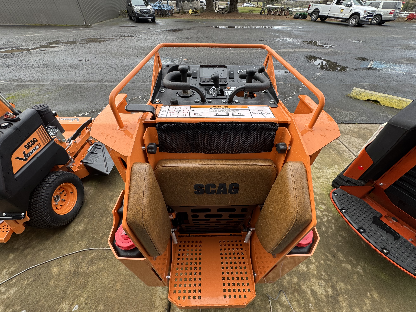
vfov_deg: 85.7
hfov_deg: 102.1
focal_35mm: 14
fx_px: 168
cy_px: 156
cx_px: 208
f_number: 2.2
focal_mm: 2.22
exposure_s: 1/211
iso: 40
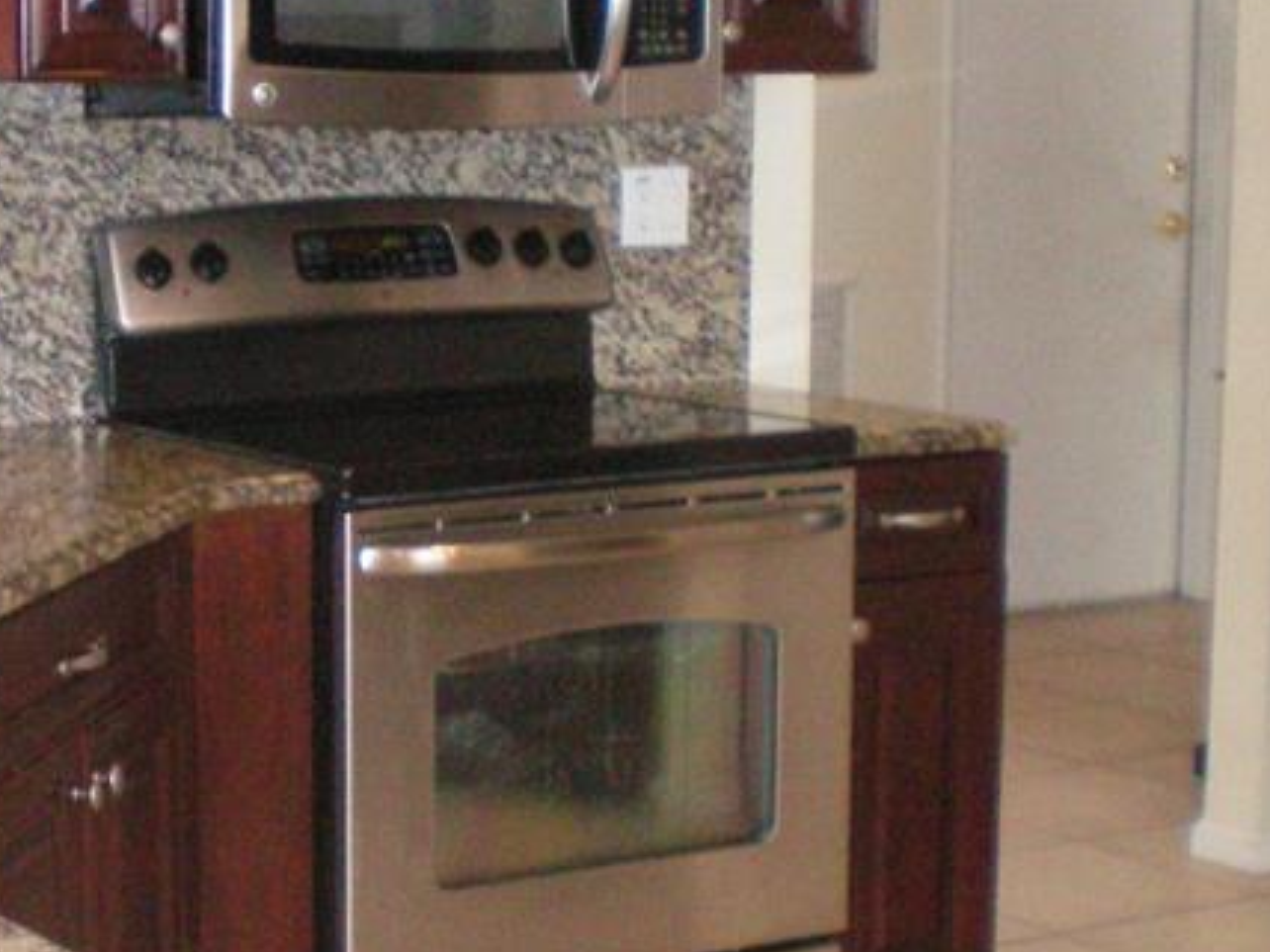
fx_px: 3339
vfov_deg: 16.2
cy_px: 534
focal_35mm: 91
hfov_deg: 21.5
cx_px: 525
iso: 400
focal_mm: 6.3
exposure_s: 1/60
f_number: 3.1
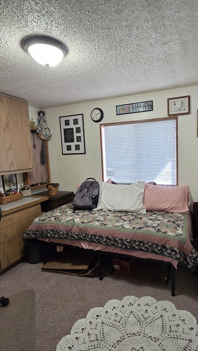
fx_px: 177
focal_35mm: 19
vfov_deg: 89.6
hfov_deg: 57.9
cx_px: 119
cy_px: 176
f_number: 2.2
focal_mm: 1.7
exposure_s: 1/60
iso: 160
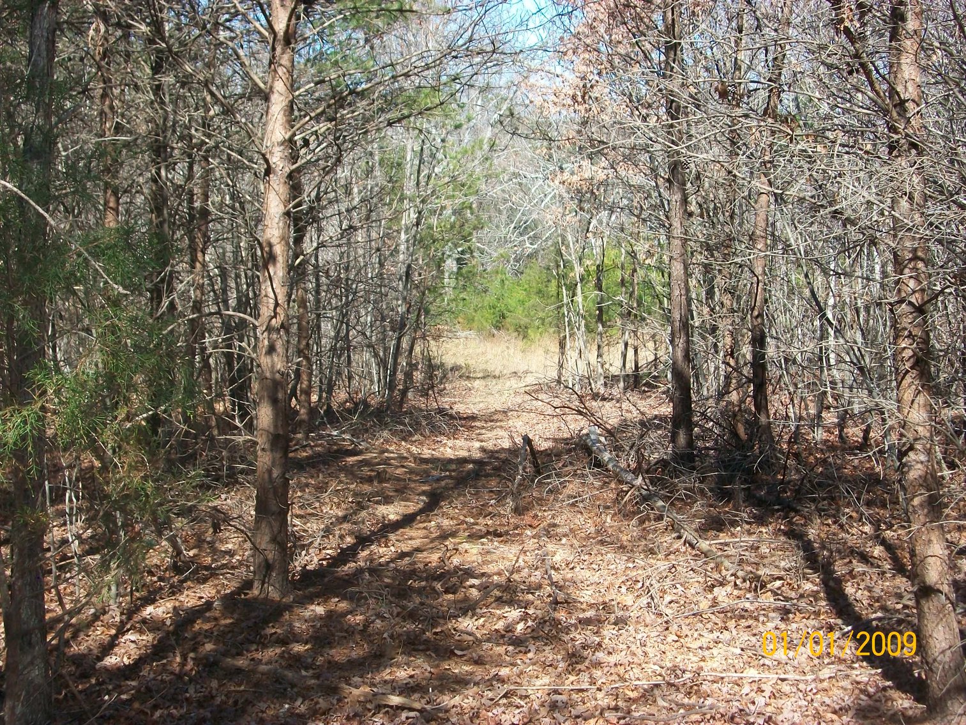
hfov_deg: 36.2
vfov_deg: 27.5
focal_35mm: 53
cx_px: 483
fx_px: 1479
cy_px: 362
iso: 80
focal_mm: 8.8
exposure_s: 1/400
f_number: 3.6
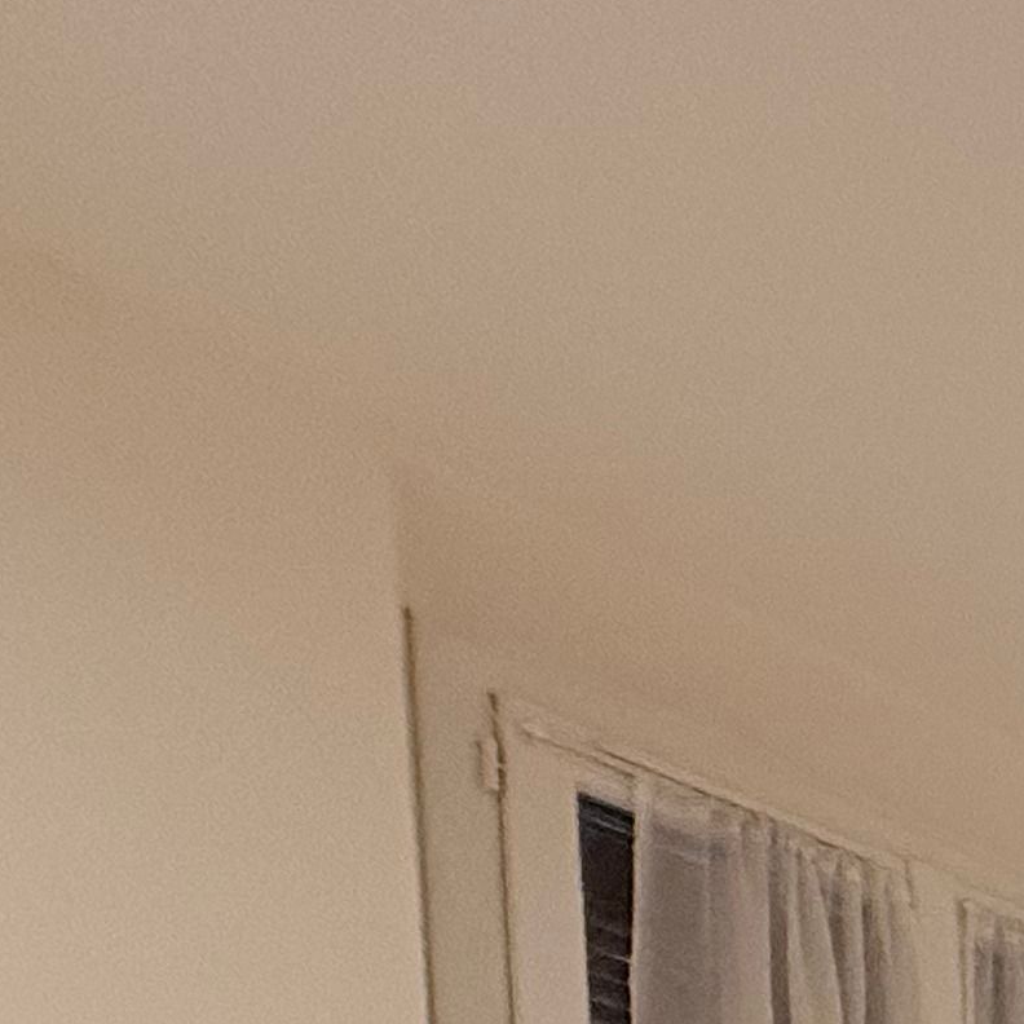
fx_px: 2108
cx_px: 2422
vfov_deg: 19.7
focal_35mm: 63
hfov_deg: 15.4
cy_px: 1873
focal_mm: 2.22
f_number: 2.2
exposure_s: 1/50
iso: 400
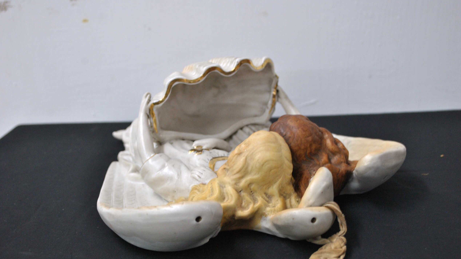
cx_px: 230
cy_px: 147
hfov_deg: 40.6
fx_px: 623
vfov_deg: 23.5
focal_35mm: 51
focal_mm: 32
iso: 400
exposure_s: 1/20
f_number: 4.8
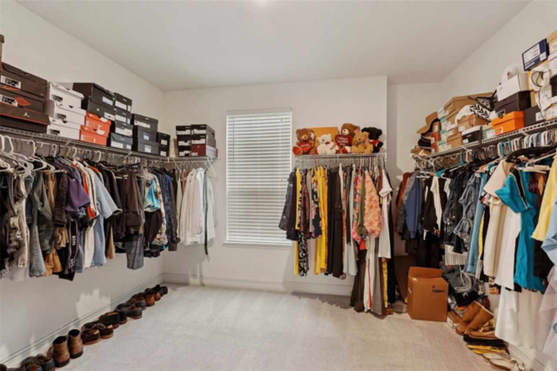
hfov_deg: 96.8
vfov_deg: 73.7
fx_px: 247
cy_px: 186
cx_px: 278
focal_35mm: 16
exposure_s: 1/3.33
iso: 400
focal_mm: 16
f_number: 8
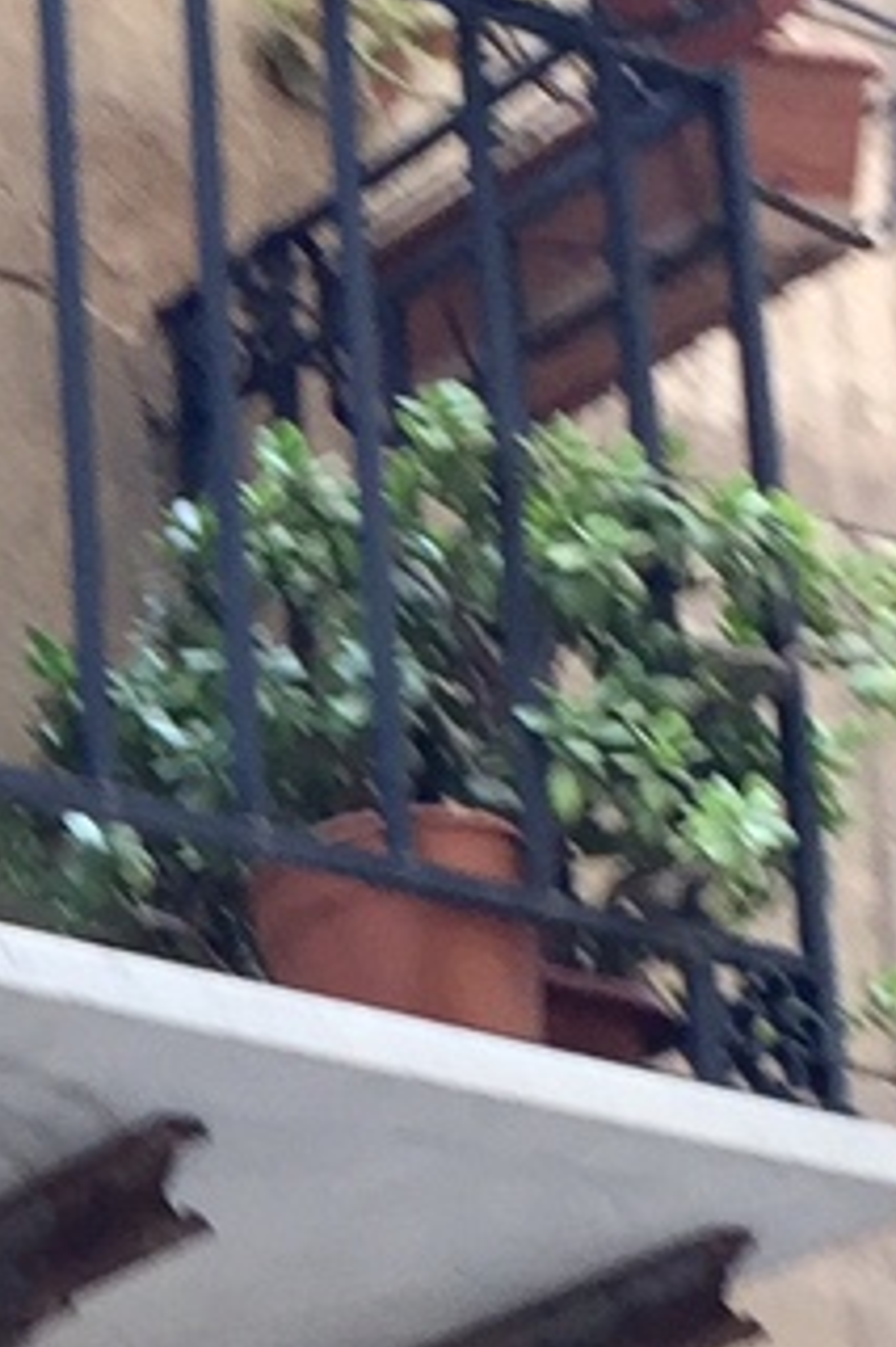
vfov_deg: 13.1
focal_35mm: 154
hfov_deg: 8.5
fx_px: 5755
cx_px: -841
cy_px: 1389
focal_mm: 4.15
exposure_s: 1/50
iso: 40
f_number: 2.2
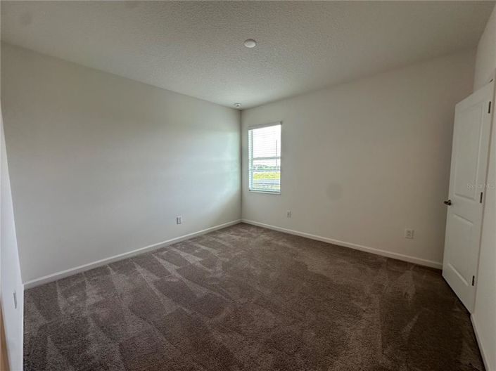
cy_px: 186
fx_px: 200
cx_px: 248
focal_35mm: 14
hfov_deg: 102.1
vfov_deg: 85.6
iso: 64
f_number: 2.2
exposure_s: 1/120
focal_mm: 2.22
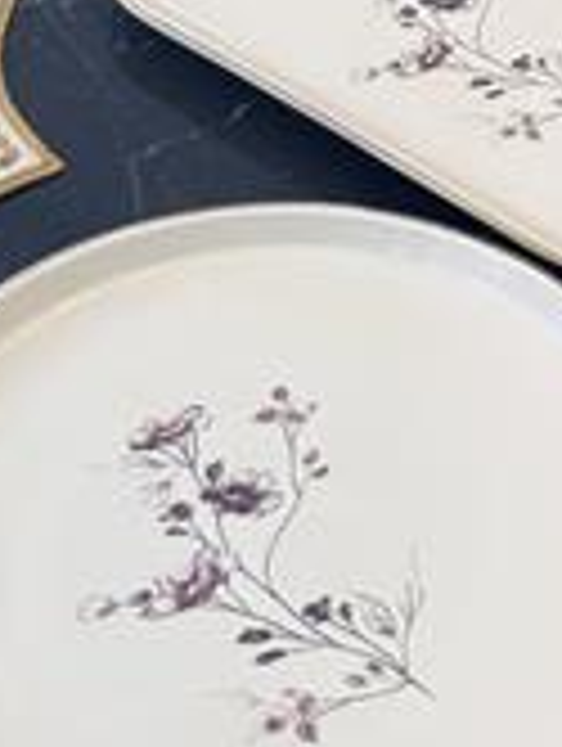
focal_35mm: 146
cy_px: -54
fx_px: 3152
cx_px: 463
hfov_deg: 10.2
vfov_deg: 13.3
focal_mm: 6.76
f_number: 1.78
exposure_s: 1/301
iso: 64
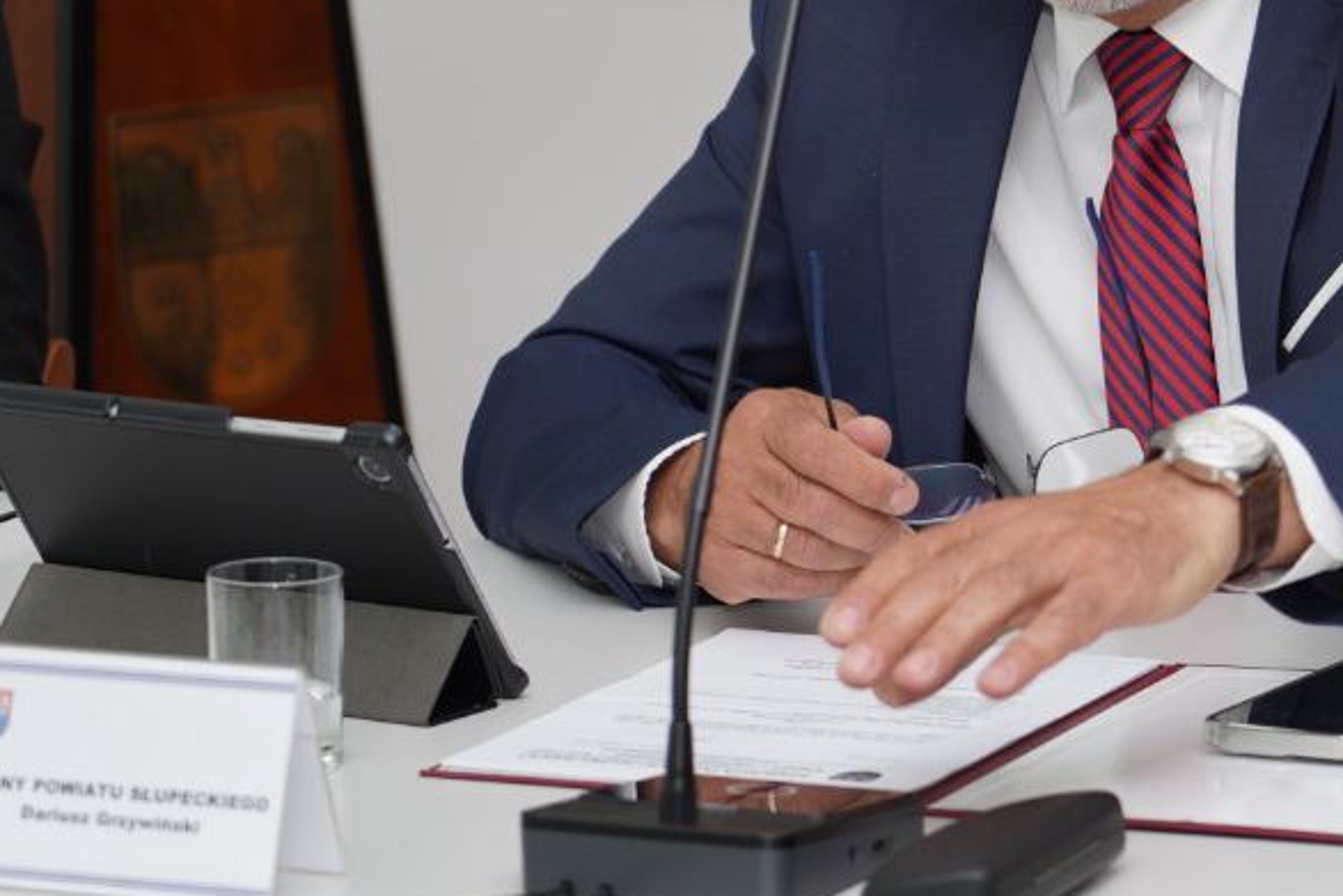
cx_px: 1173
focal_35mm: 233
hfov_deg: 8.8
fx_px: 8694
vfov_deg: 5.9
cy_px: 107
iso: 200
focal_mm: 105
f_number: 4
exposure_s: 1/100
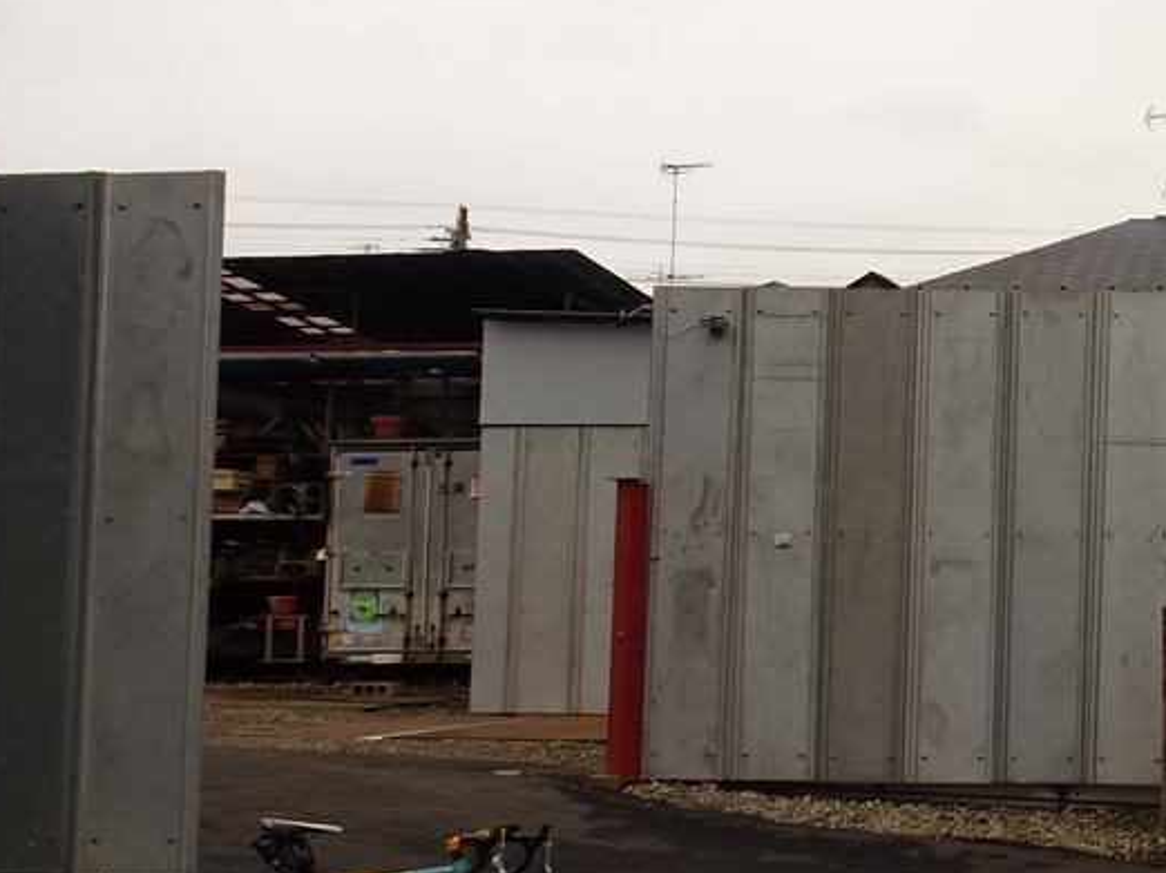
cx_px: 1240
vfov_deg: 21.3
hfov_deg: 26.3
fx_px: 2323
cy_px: 351
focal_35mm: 69
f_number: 3.5
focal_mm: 5.11
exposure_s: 1/200
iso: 80
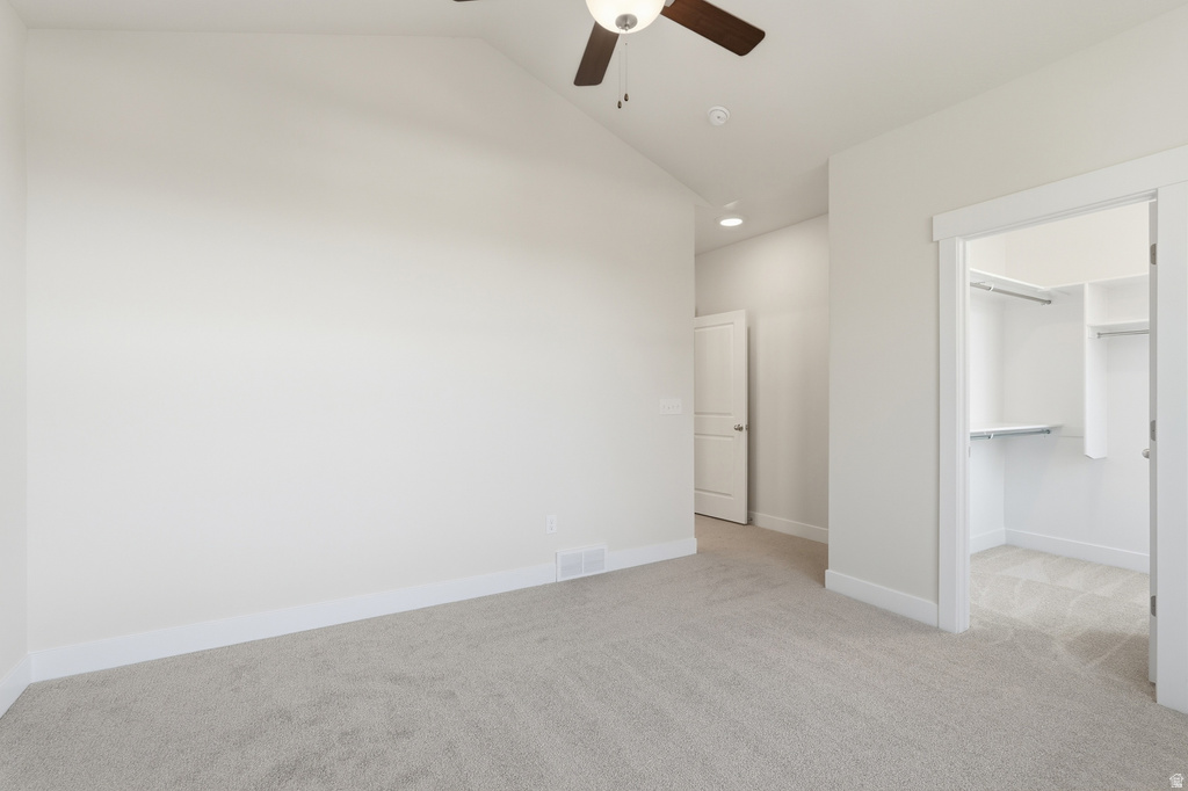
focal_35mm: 16
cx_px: 594
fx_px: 528
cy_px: 396
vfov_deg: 73.7
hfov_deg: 96.8
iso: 250
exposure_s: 1/400
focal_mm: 16
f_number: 10
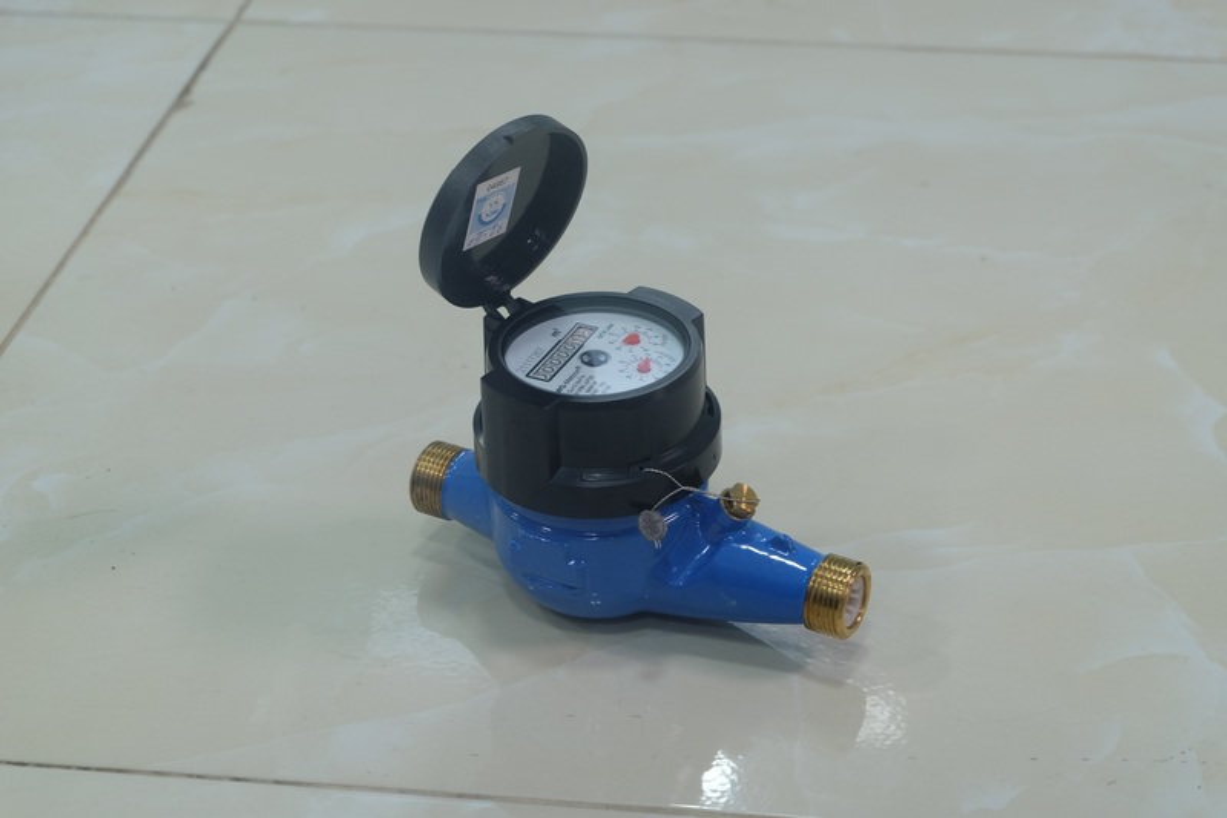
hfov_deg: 28.8
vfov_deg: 19.4
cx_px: 614
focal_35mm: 70
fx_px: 2385
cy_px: 409
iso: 400
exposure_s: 1/17
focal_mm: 46.7
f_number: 5.6
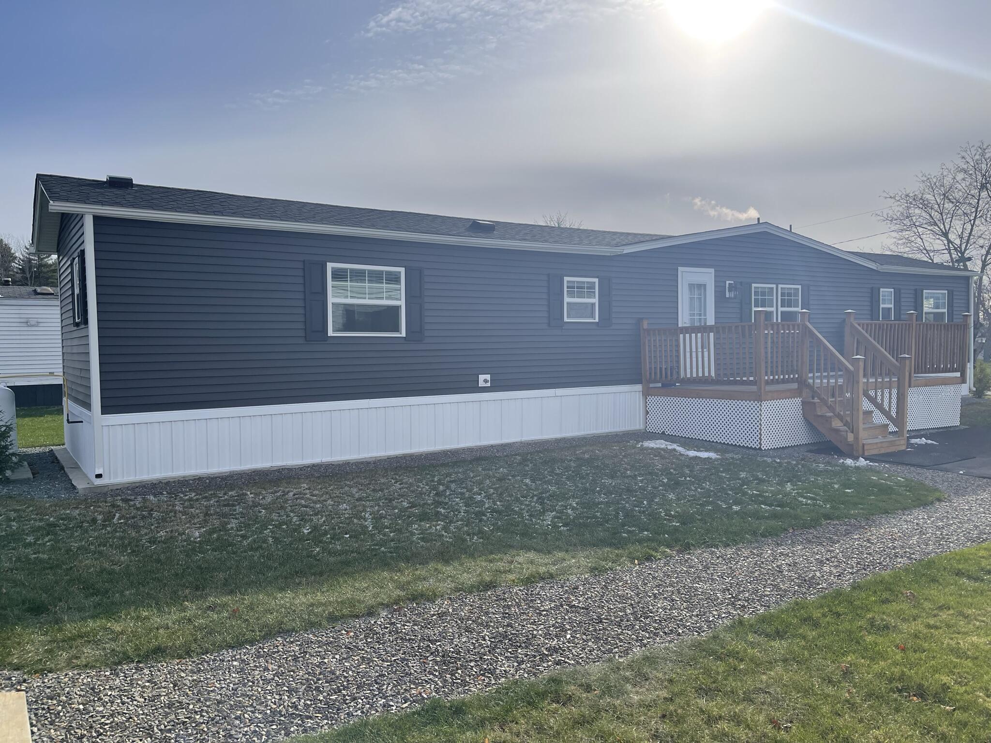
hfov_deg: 67.3
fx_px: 744
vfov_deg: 53.1
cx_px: 496
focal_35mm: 26
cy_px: 372
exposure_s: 1/5618
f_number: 1.6
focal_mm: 5.1
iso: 32
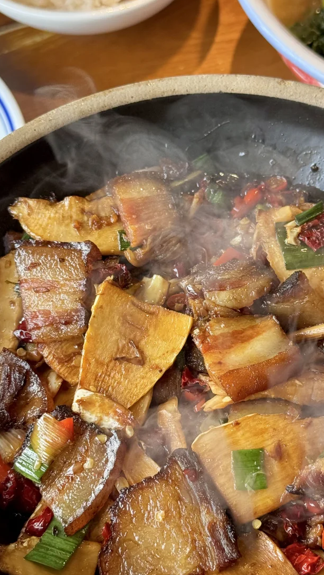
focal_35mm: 69
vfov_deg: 30.5
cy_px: 342
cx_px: 201
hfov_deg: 17.5
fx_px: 1053
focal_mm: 6.76
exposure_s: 1/222
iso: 200
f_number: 1.78
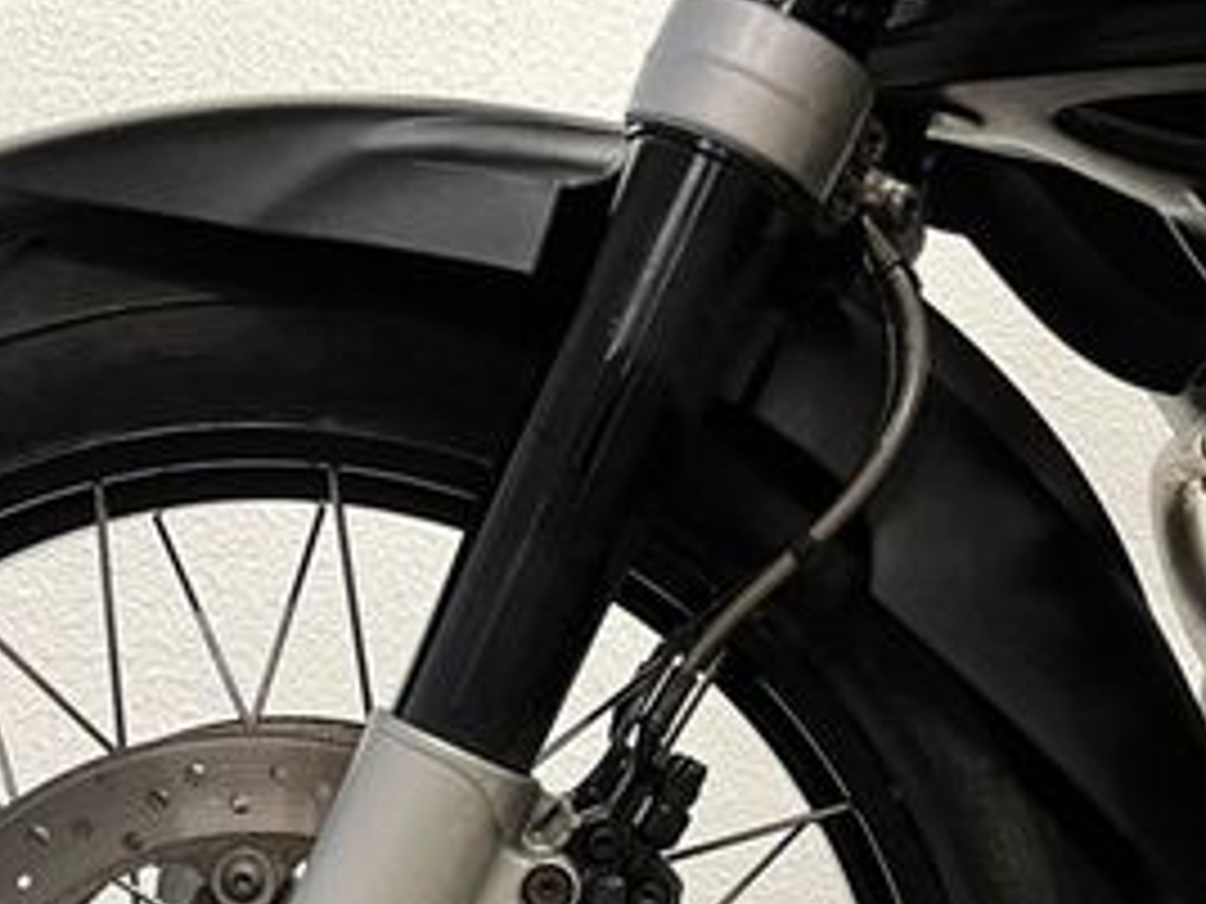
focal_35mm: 62
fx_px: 2160
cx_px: 414
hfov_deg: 31.0
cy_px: 1043
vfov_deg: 22.1
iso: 250
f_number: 1.6
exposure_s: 1/50
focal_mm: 5.1
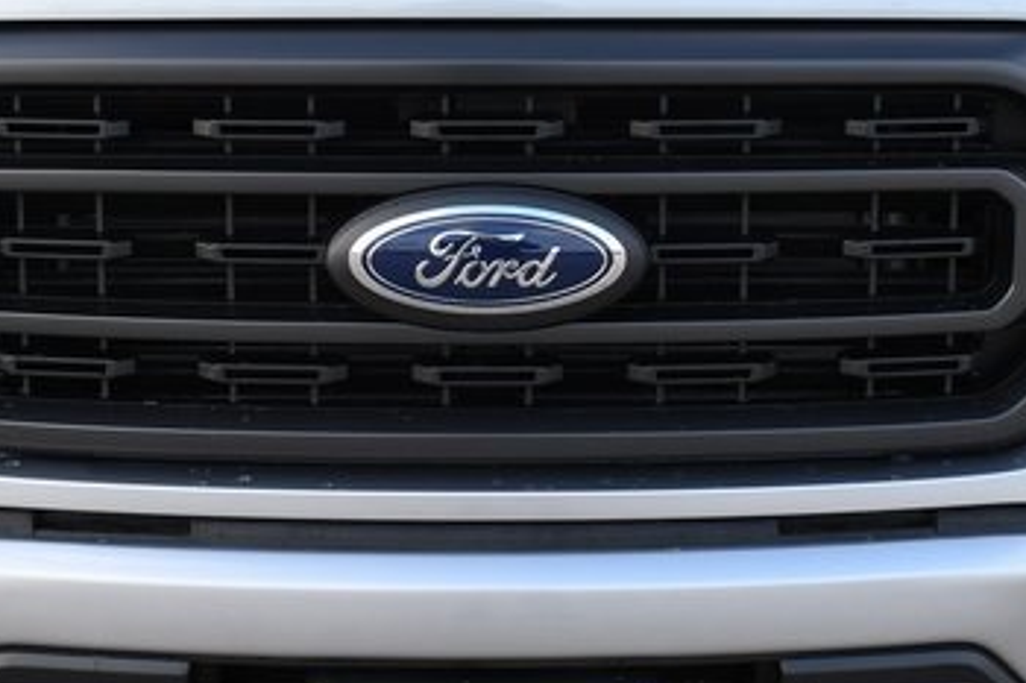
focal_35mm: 79
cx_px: 492
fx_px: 2250
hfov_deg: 25.7
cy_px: 204
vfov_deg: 17.2
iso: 400
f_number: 6.3
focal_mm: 18
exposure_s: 1/250
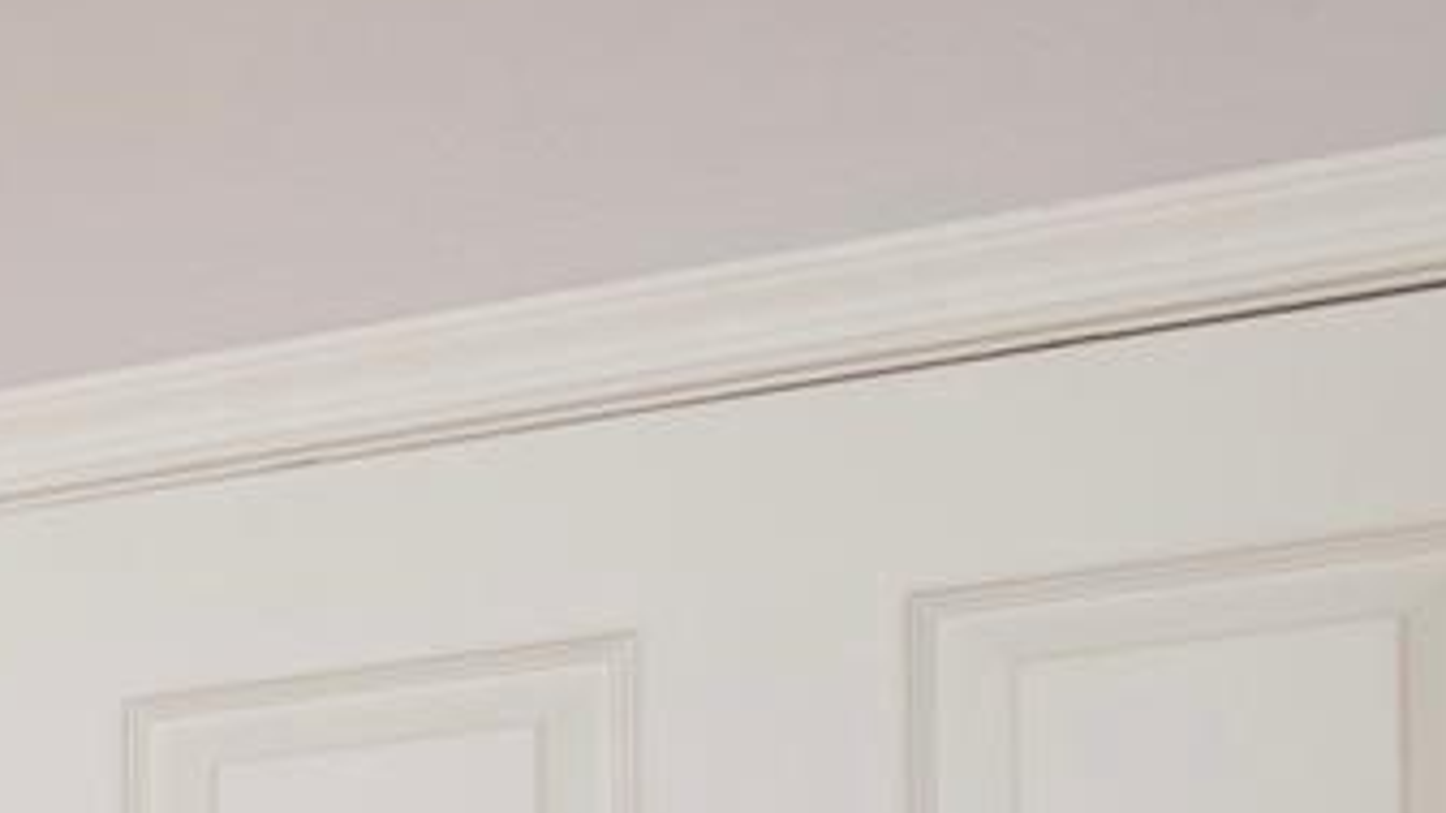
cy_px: 1718
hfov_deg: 11.3
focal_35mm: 102
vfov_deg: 10.7
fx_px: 3911
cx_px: -2944
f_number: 7.1
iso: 320
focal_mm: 11
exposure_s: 1/40
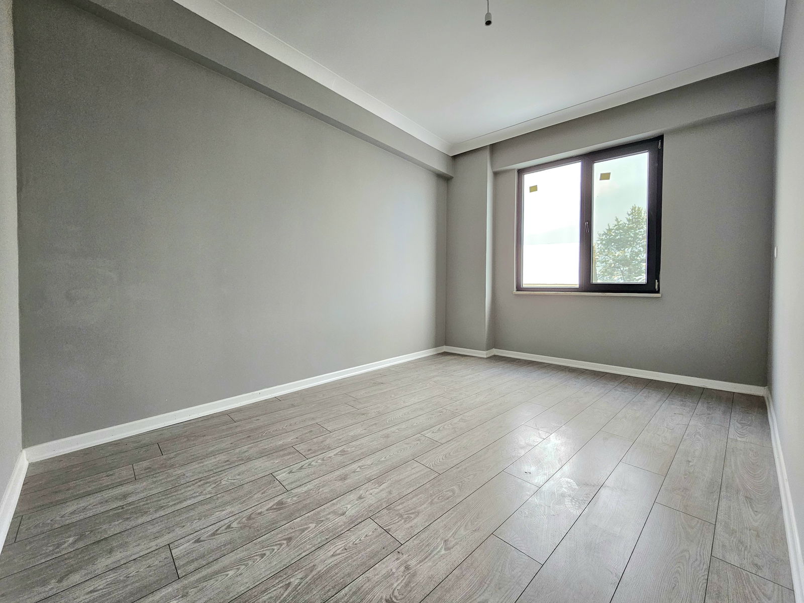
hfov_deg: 106.2
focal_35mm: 13
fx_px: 302
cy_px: 302
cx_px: 402
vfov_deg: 89.9
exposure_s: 1/70.9
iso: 100
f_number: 2.2
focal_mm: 2.2
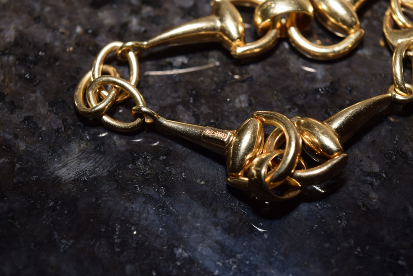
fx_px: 947
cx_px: 206
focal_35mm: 82
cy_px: 138
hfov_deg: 24.6
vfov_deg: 16.6
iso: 100
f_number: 8
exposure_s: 1/60
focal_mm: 55
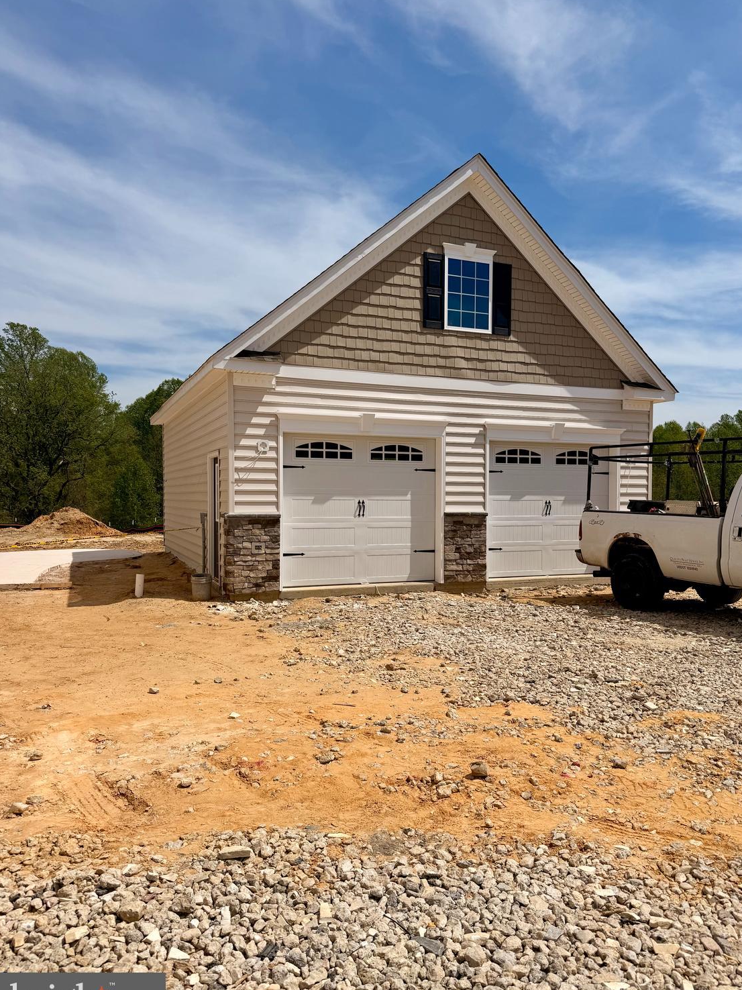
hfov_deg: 54.9
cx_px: 384
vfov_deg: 69.4
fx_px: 715
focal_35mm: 25
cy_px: 512
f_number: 1.78
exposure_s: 1/11905
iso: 80
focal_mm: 6.76
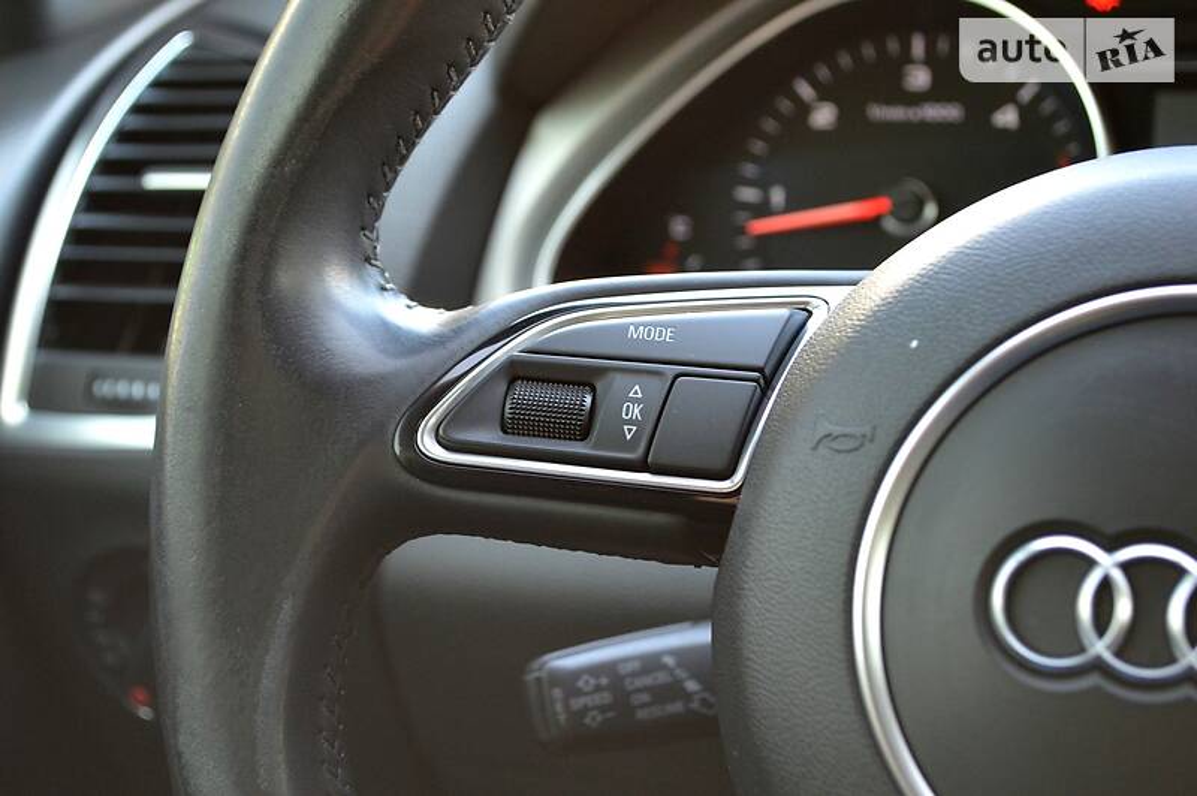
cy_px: 398
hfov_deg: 33.4
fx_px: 1993
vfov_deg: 22.6
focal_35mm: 60
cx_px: 598
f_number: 5.3
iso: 1100
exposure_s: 1/60
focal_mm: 40
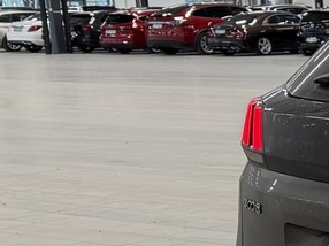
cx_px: 752
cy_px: 255
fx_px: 1149
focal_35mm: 121
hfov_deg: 13.0
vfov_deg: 12.1
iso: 100
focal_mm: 6.76
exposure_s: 1/50
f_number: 1.78
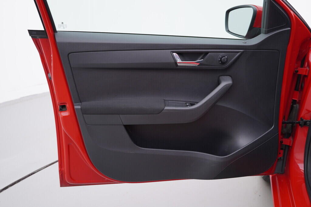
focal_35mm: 36
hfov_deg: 53.1
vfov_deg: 36.9
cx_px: 156
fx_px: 311
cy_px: 104
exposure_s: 1/50
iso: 125
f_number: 3.2
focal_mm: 24
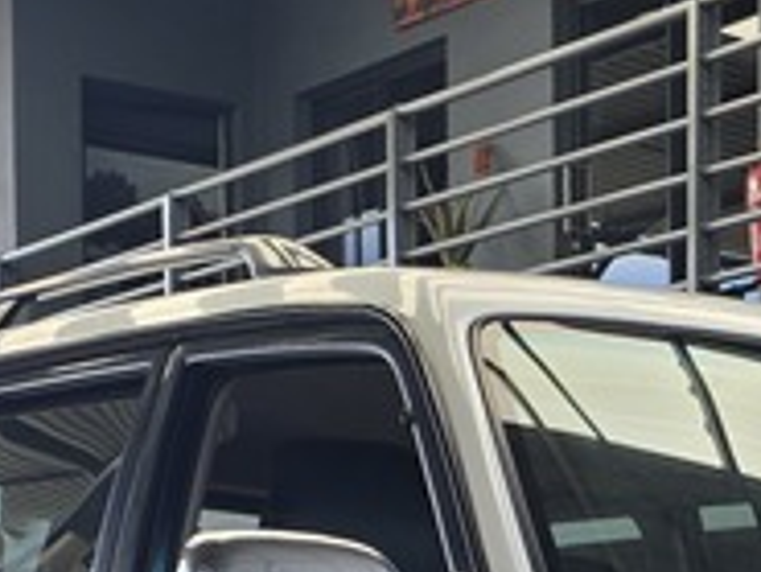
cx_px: 1238
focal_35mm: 127
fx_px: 2794
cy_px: 1008
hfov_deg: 14.2
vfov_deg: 11.0
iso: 25
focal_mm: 6.25
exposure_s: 1/359
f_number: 1.7
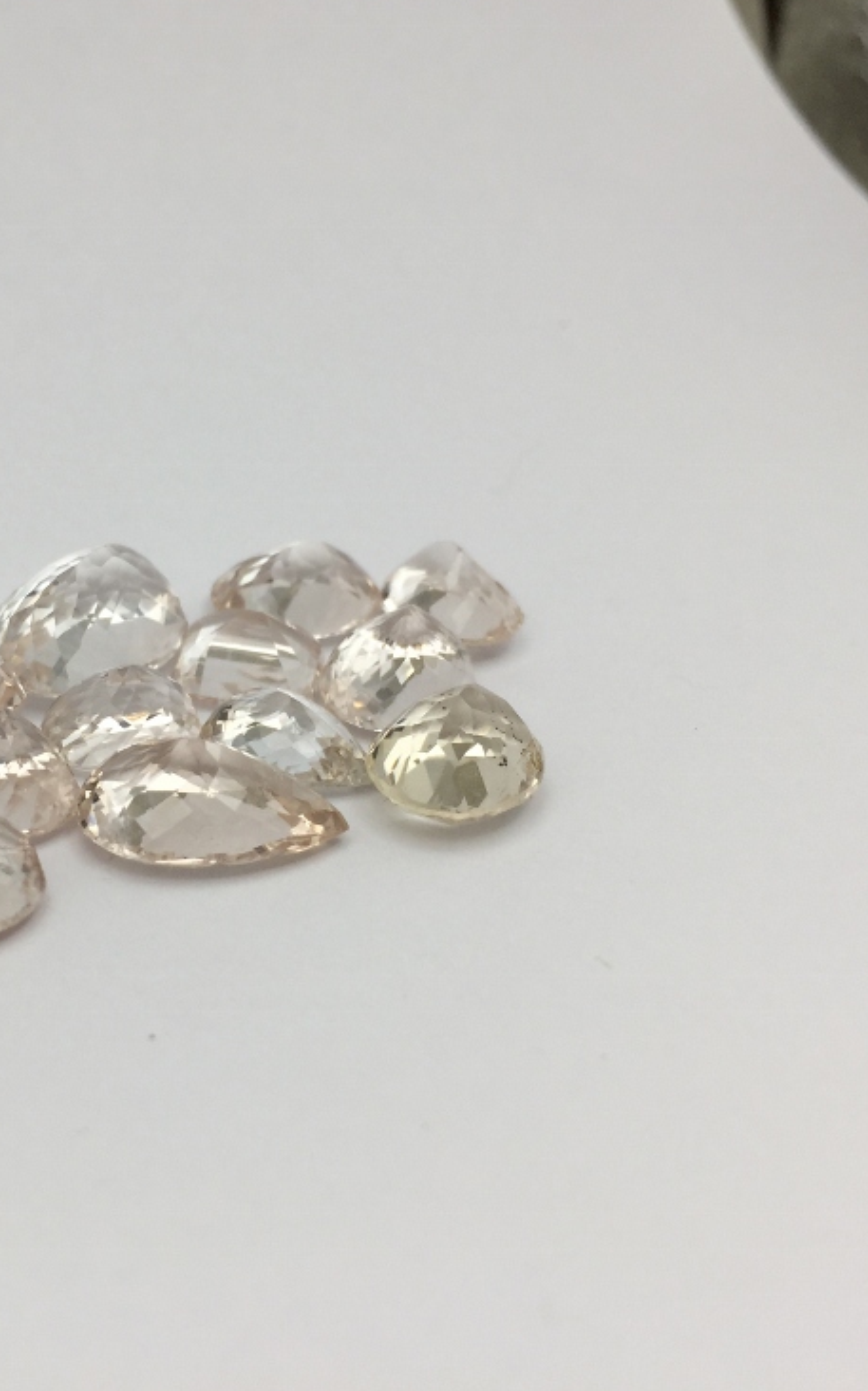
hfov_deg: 29.9
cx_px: 196
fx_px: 1591
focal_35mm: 42
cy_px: 684
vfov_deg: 47.2
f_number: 2.2
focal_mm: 4.15
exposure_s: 1/403
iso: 32
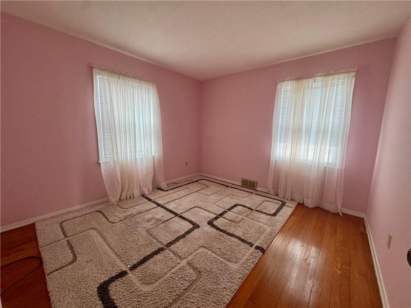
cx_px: 206
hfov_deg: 102.1
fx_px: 166
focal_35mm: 14
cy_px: 154
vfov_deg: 85.7
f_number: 2.2
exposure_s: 1/65
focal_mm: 2.22
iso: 320
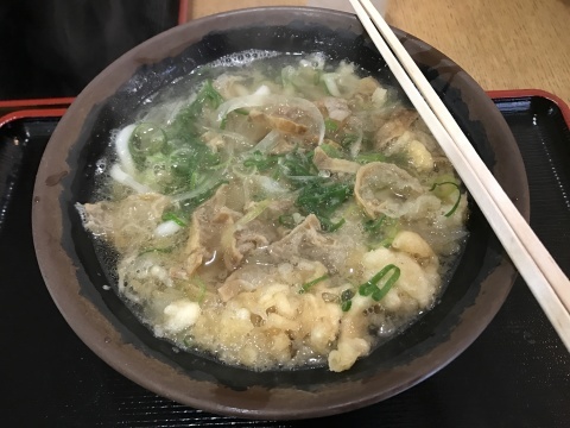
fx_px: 461
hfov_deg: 63.4
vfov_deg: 49.7
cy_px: 214
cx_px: 285
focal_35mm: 28
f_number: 1.8
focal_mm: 3.99
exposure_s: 1/13
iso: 100
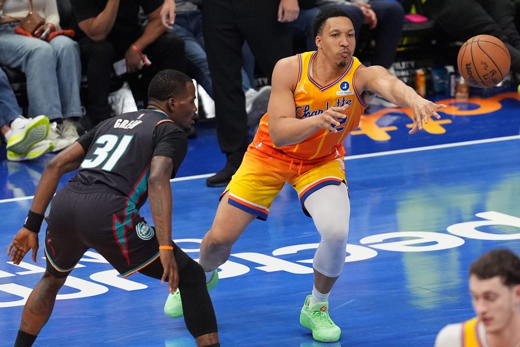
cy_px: 174
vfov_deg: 3.1
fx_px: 6500
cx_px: 260
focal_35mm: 450
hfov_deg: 4.6
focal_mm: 300
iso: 4000
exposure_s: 1/2000
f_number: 2.8
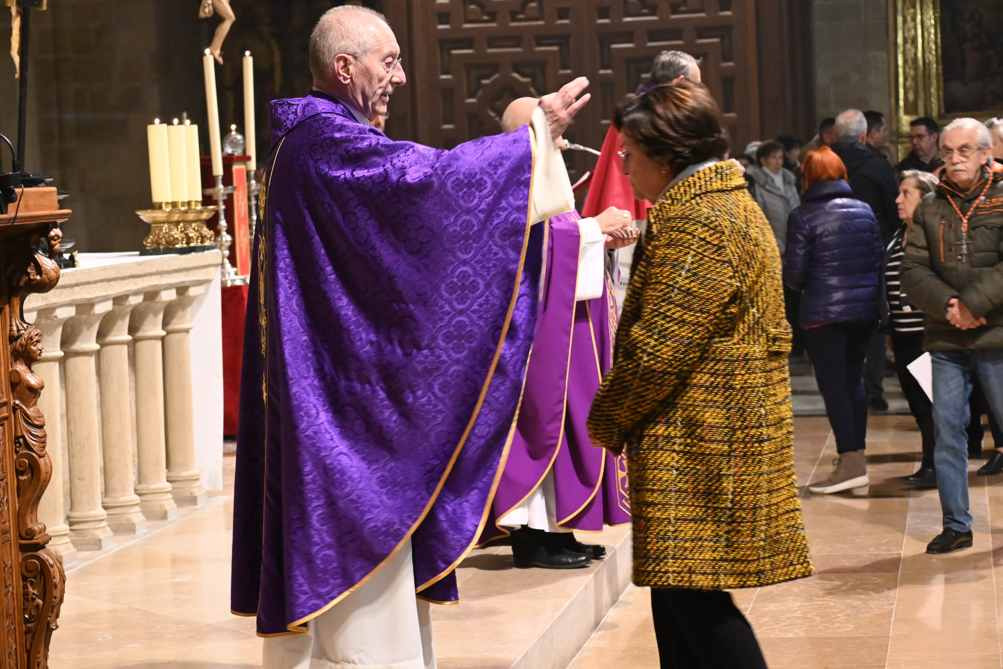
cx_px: 502
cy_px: 334
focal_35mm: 99
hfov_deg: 20.6
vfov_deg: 13.8
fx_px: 2758
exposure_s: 1/50
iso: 3200
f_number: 4.8
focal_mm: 66
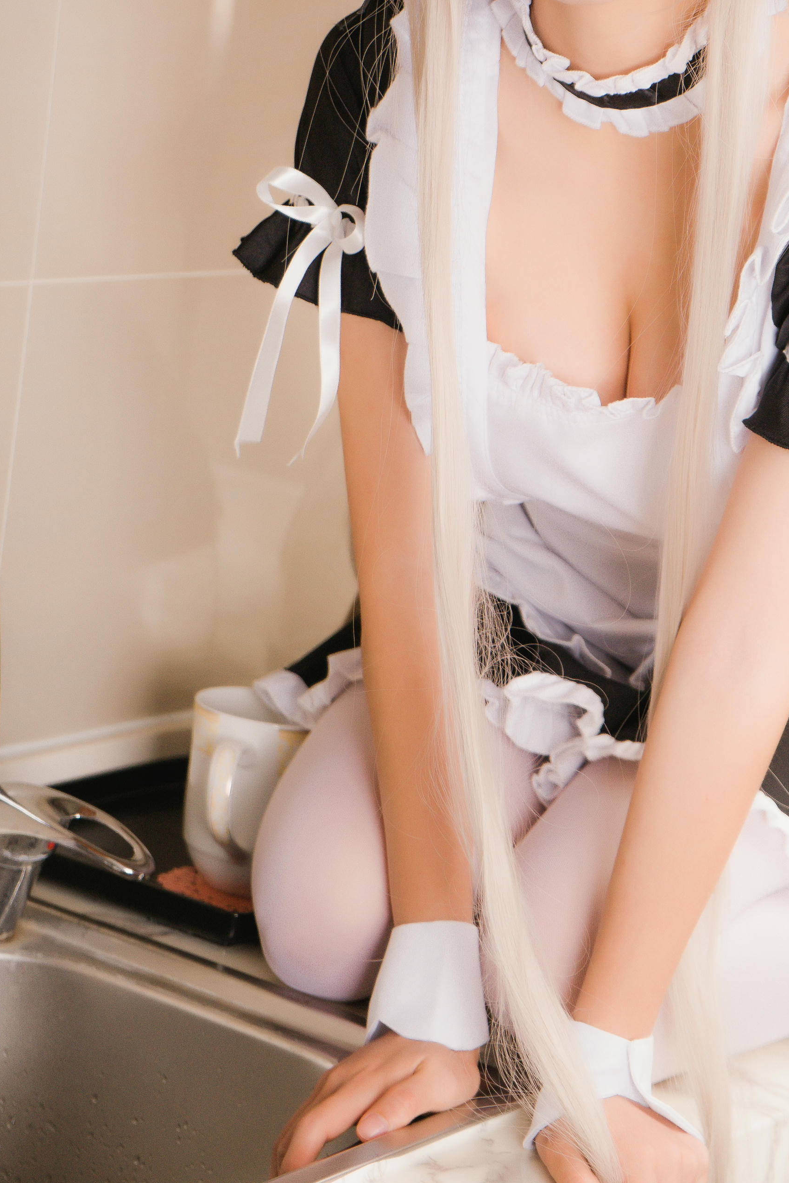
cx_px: 515
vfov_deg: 18.7
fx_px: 3582
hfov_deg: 12.6
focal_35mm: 109
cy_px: 338
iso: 800
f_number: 5.6
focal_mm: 70
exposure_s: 1/125
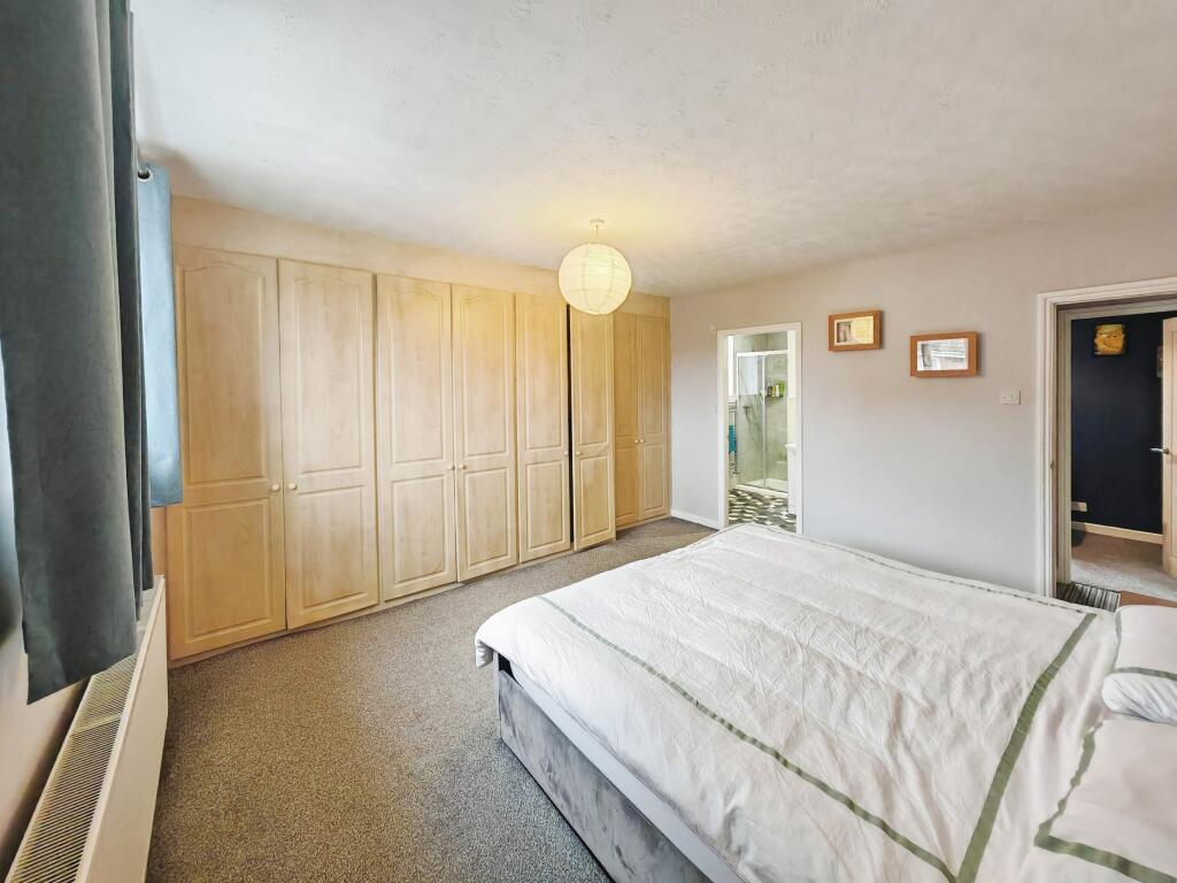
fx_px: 442
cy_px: 442
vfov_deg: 89.9
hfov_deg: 106.2
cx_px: 588
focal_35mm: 13
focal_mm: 1.82
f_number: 2
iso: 640
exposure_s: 1/33
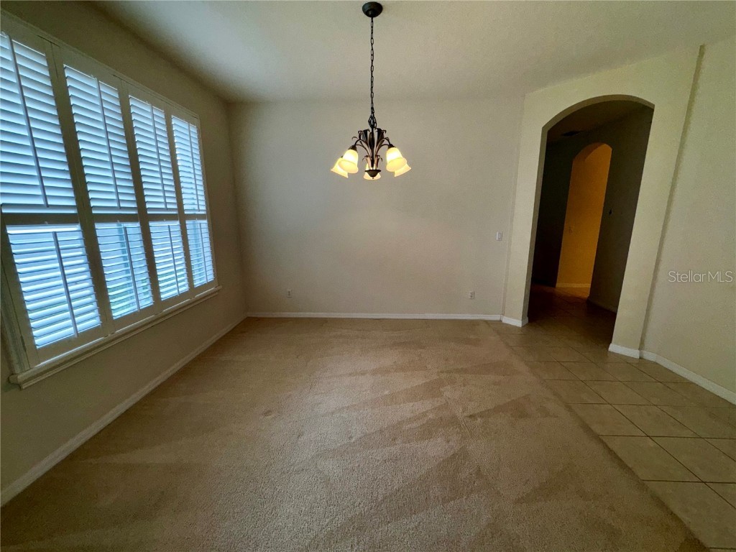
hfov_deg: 102.1
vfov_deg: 85.7
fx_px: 298
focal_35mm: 14
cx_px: 368
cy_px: 276
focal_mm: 2.22
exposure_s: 1/122
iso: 50
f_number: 2.2
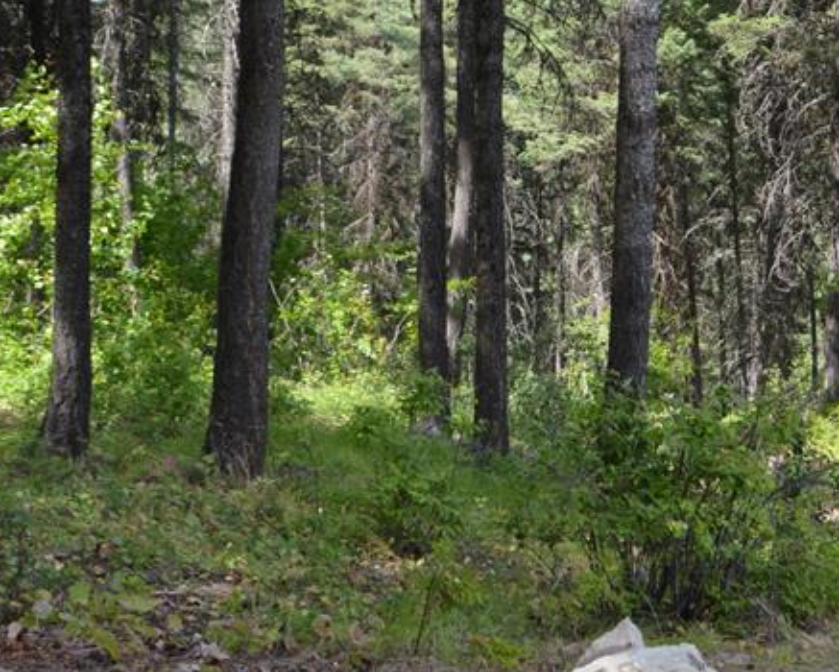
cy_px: 115
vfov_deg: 19.2
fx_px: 1963
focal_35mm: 79
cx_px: 678
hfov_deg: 23.7
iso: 180
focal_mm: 24
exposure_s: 1/125
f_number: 8
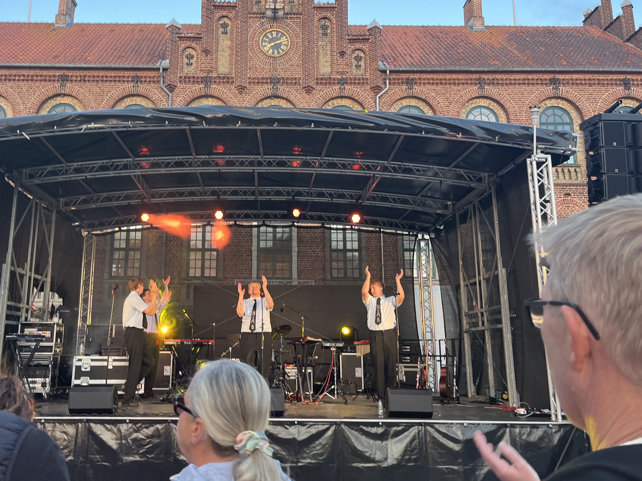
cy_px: 224
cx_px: 267
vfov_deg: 44.1
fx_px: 593
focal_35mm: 32
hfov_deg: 56.5
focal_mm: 5.1
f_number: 1.6
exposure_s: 1/104
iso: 125
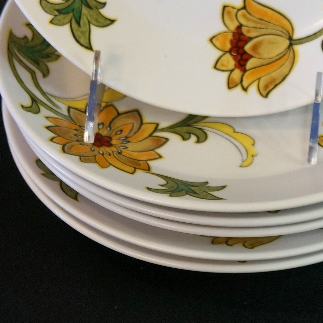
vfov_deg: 11.6
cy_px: -24
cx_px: 200
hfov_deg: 11.7
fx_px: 1574
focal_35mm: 149
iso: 800
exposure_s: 1/80
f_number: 5.6
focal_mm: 45
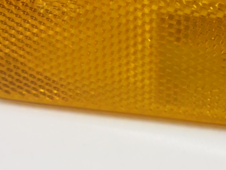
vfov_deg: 17.8
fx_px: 542
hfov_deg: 22.6
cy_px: 75
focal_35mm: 83
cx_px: 225
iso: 160
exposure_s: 1/20
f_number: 2.4
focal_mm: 3.4
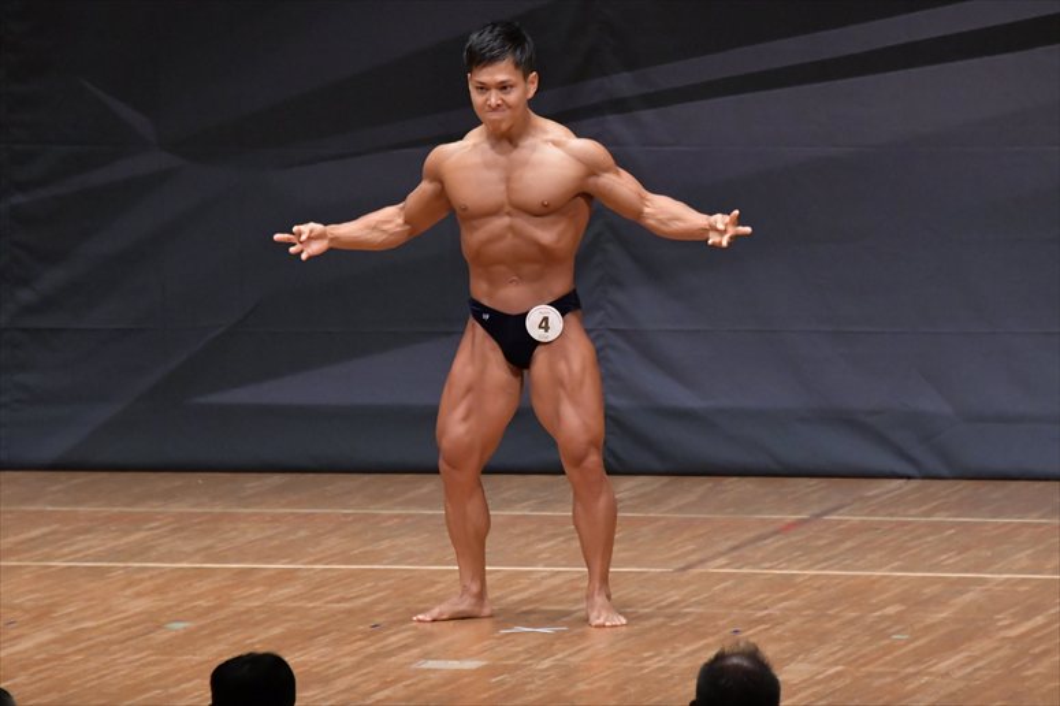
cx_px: 530
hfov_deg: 6.9
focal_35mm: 300
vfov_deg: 4.6
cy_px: 353
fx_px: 8829
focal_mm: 200
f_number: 5.6
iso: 6400
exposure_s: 1/400
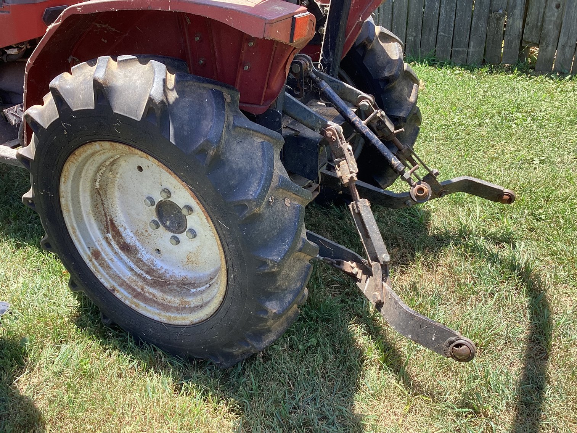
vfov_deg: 45.4
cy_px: 216
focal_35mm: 31
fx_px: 517
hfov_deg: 58.3
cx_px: 288
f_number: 2.4
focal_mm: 3.3
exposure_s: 1/161
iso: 25
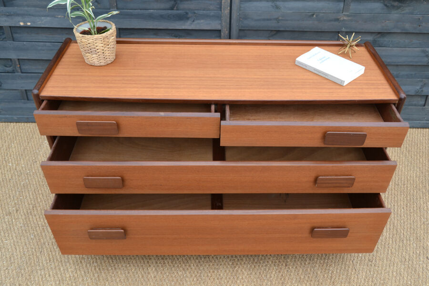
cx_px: 214
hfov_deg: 57.2
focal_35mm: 33
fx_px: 393
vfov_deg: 40.0
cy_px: 143
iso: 220
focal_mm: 22
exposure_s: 1/125
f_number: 5.6
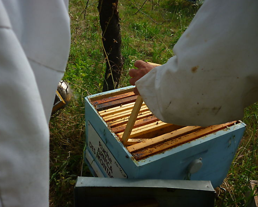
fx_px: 267
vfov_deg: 42.2
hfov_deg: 51.5
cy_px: 103
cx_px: 119
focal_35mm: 35
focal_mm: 5.5
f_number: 2.8
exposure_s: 1/1000
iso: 80
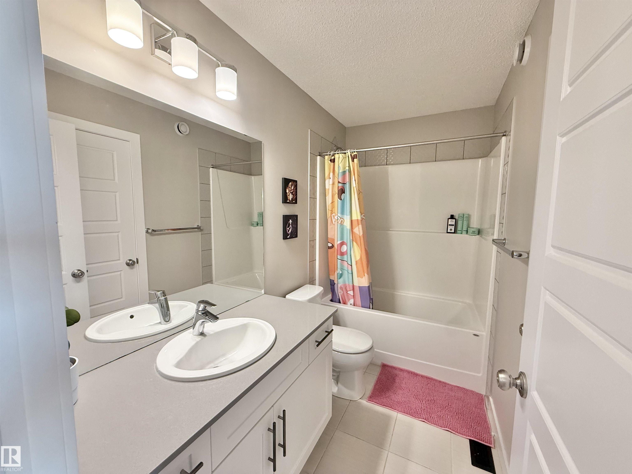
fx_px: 256
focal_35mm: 14
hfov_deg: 102.1
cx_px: 316
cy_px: 237
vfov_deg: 85.7
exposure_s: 1/120
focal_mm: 2.22
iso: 320
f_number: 2.2
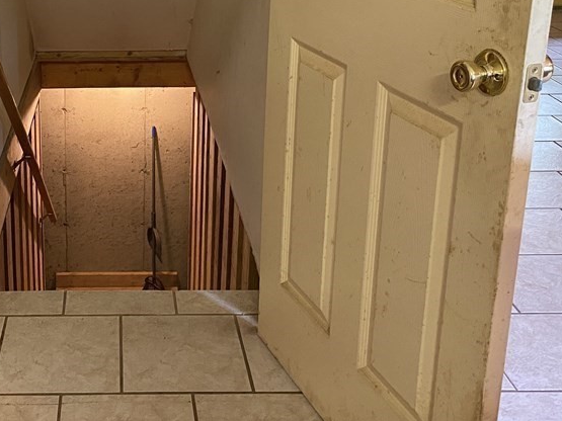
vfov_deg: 28.9
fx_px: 779
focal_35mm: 48
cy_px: 34
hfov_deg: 38.2
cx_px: 114
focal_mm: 4.25
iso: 400
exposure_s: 1/60
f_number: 1.8
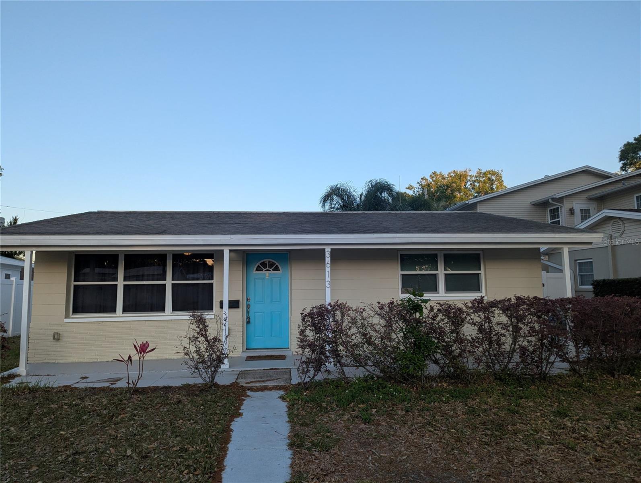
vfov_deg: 56.9
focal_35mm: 24
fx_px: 445
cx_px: 320
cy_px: 242
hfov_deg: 71.5
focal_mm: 6.81
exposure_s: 1/474
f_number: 1.85
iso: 51
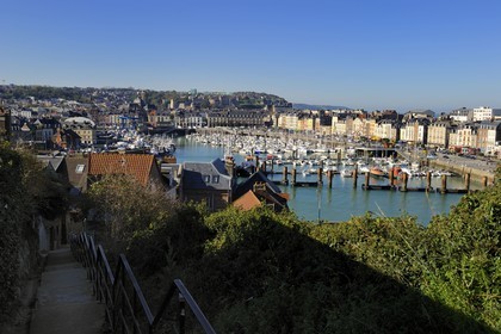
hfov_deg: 50.7
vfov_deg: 35.1
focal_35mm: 38
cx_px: 250
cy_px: 167
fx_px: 529
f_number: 13
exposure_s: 1/160
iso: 200
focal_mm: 38
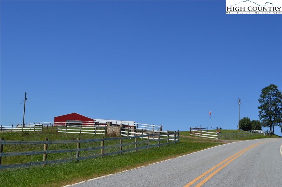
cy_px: 94
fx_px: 411
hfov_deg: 37.9
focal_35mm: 52
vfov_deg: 25.7
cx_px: 141
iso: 100
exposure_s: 1/320
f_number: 9
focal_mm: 35
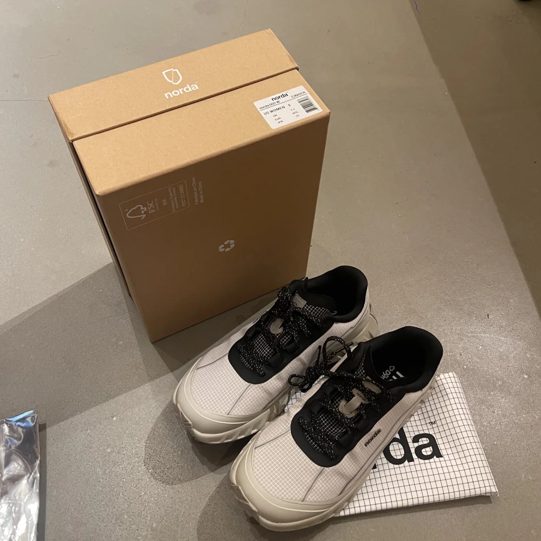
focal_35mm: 31
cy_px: 244
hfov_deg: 52.5
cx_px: 268
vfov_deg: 52.4
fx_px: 548
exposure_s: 1/50
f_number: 1.6
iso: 320
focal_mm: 5.1
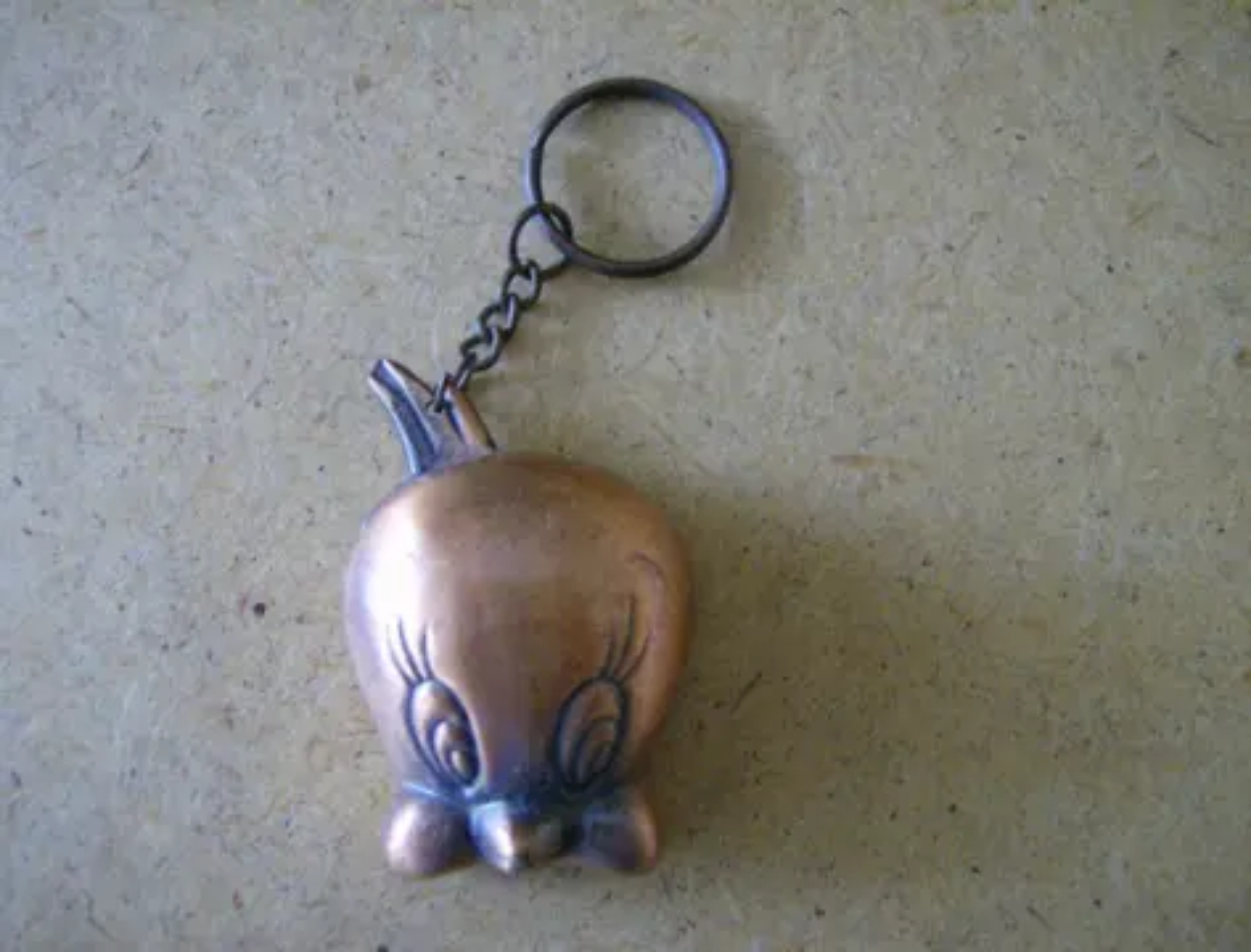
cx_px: 626
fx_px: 1308
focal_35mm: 36
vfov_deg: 40.0
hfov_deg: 51.1
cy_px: 476
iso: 200
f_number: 2.8
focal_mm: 6
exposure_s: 1/40.8
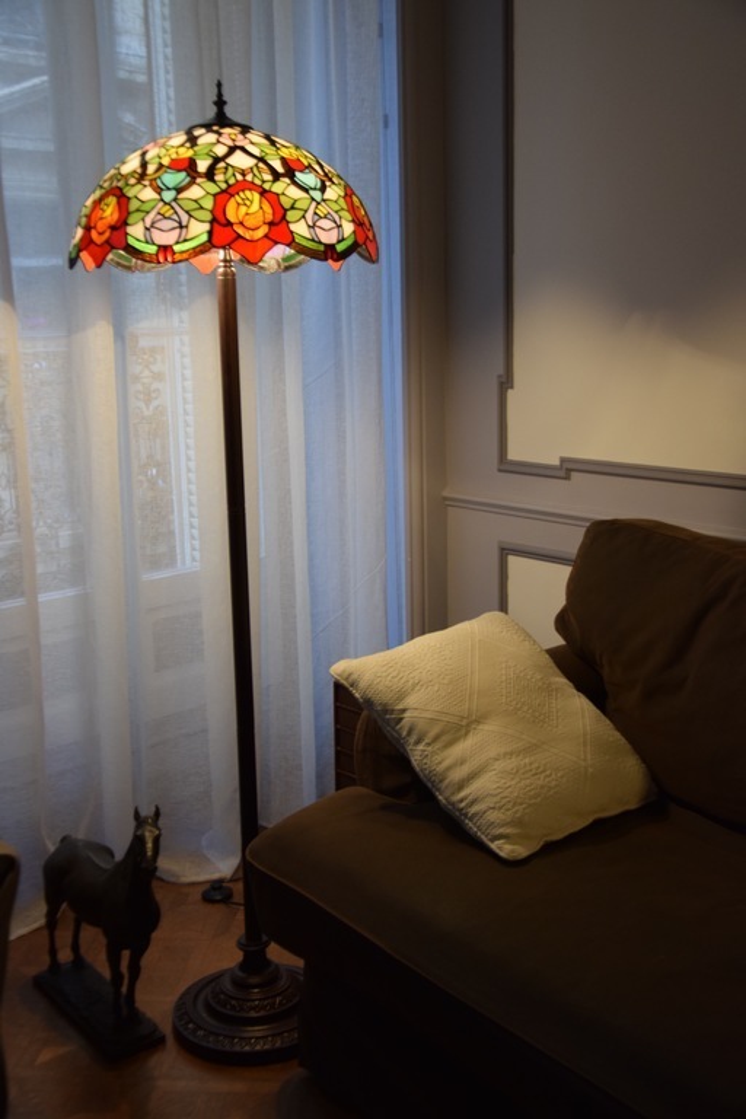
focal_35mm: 45
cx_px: 373
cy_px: 560
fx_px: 1399
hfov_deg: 29.9
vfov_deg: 43.6
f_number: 4.2
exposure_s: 1/125
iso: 800
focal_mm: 30
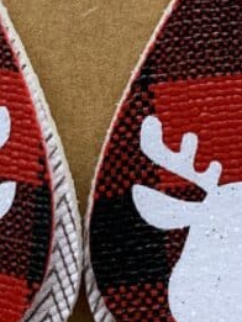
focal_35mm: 102
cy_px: 57
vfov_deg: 19.0
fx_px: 950
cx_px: 52
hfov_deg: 14.4
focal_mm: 4.25
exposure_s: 1/121
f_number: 1.8
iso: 100
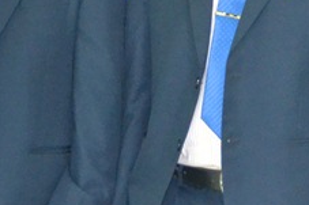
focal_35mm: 237
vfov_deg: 5.6
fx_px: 2035
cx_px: 272
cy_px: -226
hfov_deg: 8.7
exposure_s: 1/60
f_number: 5
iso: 2800
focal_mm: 35
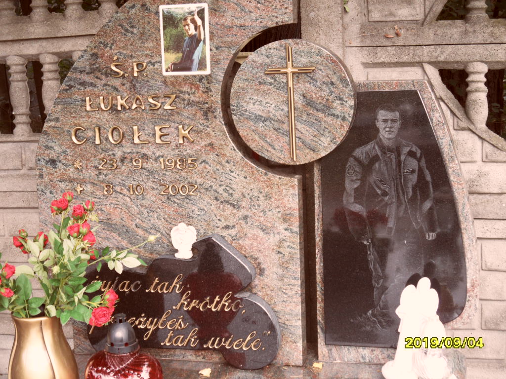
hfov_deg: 32.2
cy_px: 190
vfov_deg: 24.4
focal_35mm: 60
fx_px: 877
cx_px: 253
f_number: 4
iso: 100
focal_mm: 10.3
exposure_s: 1/90
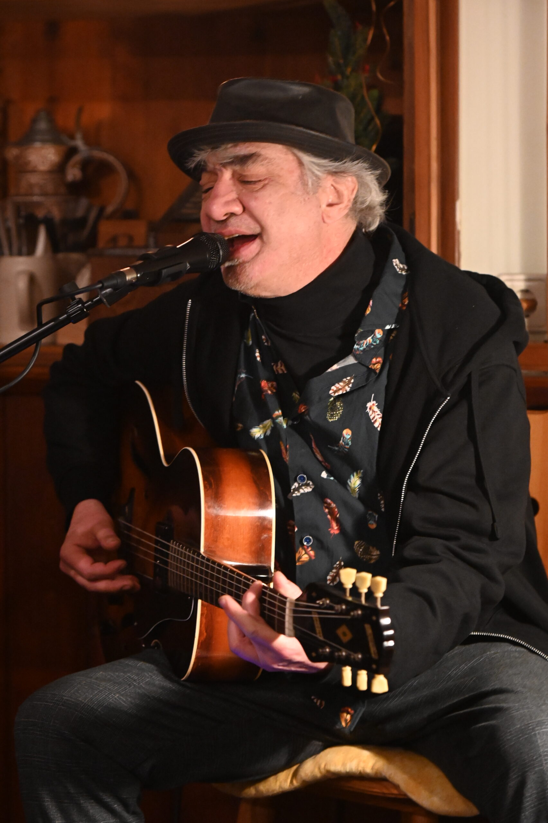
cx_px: 274
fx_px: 3588
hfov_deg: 8.7
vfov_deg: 13.1
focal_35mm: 157
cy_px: 412
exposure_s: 1/50
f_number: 4
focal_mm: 105
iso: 5000
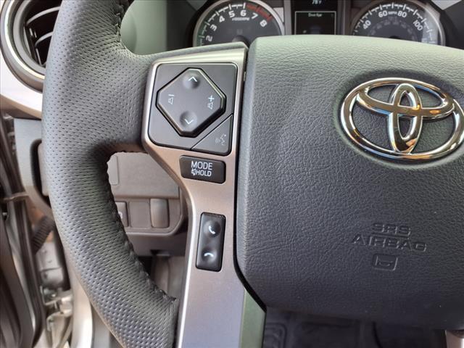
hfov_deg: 65.3
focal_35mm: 27
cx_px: 232
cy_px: 174
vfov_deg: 51.4
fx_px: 362
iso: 50
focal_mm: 3.58
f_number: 1.9
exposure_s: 1/120
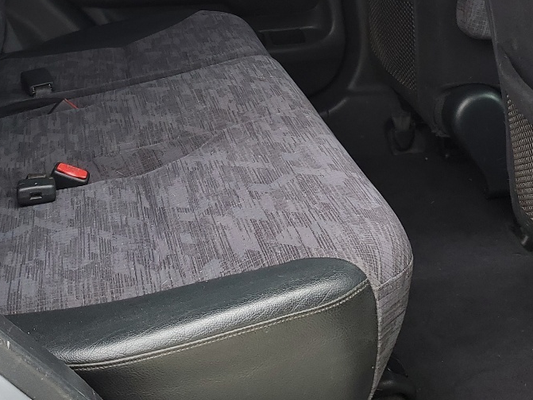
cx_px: 269
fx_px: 954
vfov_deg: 22.6
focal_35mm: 62
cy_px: -14
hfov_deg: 31.2
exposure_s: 1/217
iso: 50
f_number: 1.5
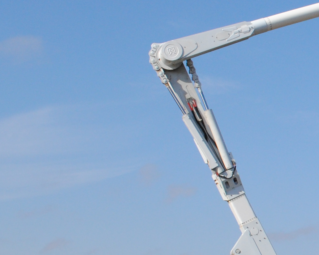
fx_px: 1199
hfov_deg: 14.2
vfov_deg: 12.1
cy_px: 160
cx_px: 476
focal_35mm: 127
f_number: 13
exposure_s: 1/640
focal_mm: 24
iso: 400
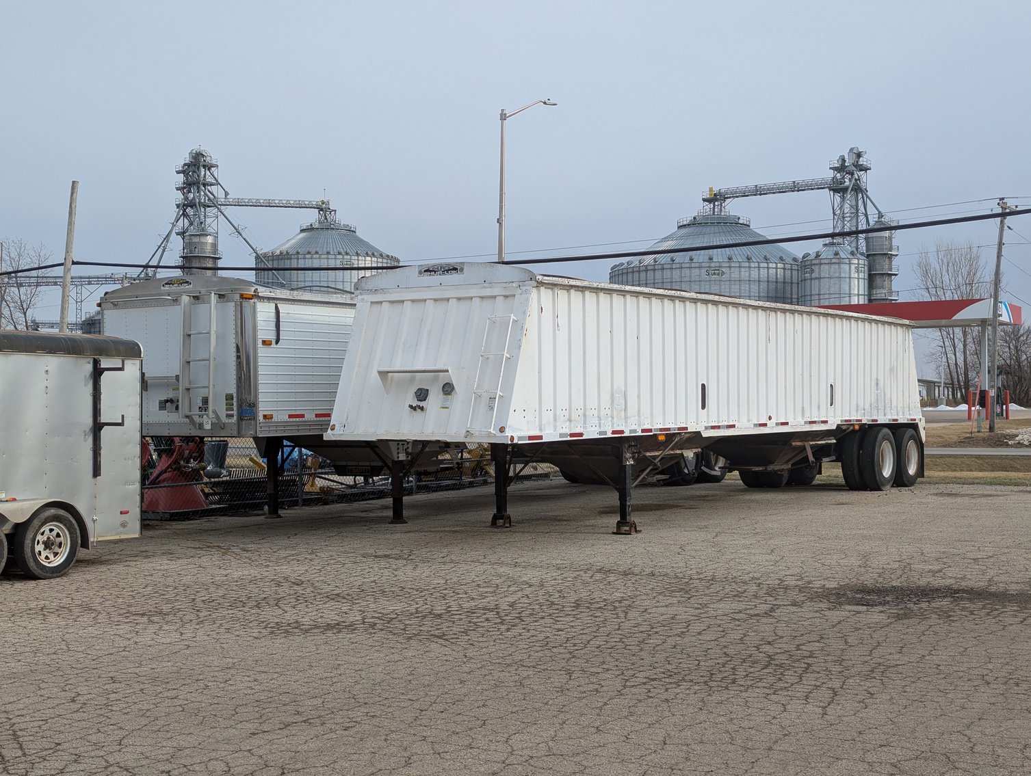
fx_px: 1432
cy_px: 388
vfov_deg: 30.3
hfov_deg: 39.6
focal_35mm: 48
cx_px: 516
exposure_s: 1/1266
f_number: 1.85
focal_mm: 6.81
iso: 56
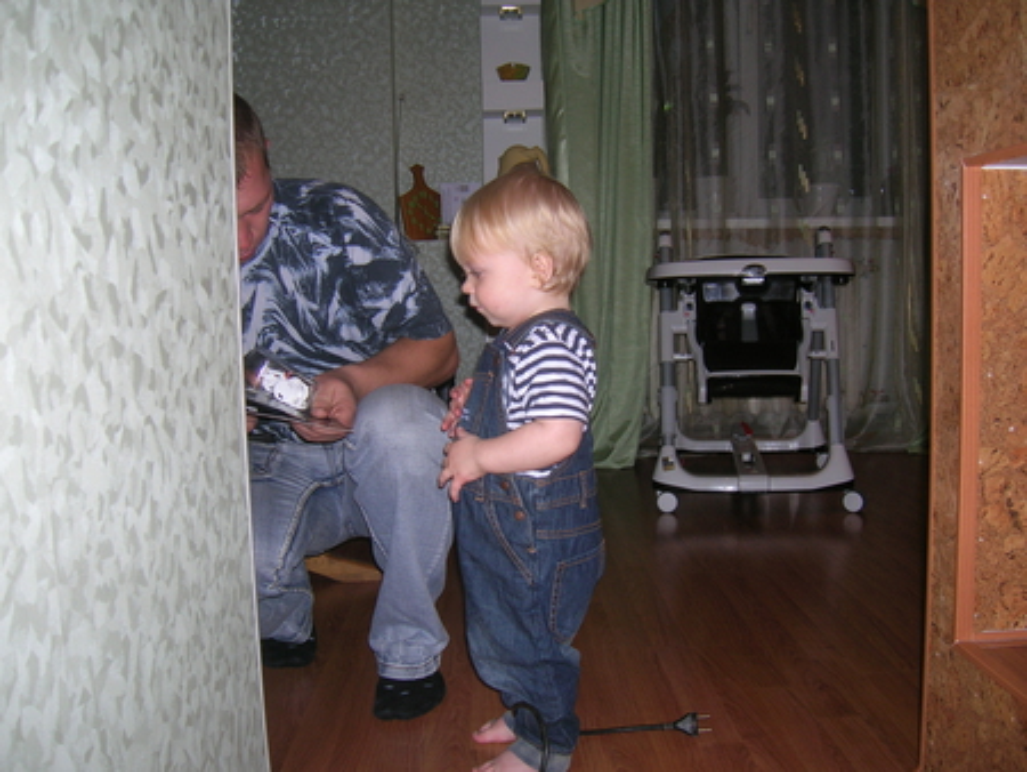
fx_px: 1009
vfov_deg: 41.8
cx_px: 514
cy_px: 386
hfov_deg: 53.9
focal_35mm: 34
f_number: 2.9
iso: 50
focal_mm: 5.7
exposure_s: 1/60.1
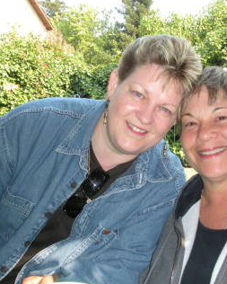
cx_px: 154
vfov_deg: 37.3
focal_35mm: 50
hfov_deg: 30.0
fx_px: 420
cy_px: 141
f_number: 3.5
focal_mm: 6.3
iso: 88
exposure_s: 1/112
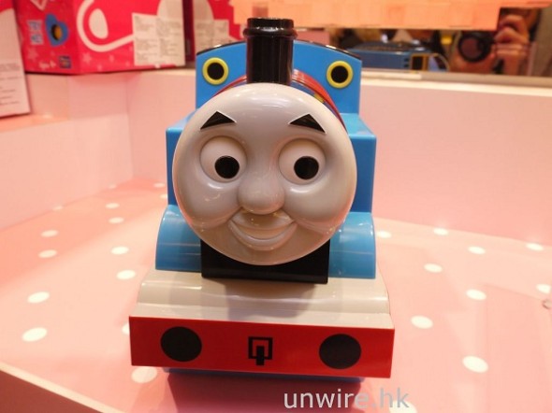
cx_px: 276
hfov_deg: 63.5
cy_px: 206
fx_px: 446
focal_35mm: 28
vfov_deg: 49.7
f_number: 8
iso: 400
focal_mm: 14
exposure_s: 1/30
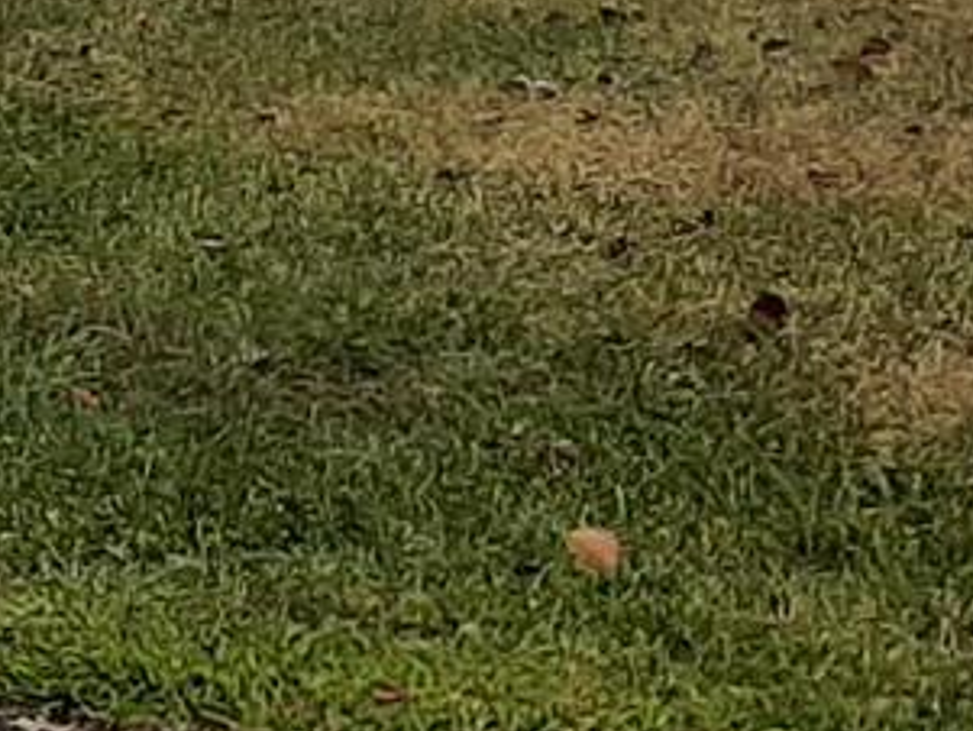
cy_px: -851
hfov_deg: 10.8
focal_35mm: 177
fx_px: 4977
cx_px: -485
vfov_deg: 7.9
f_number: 1.7
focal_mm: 3.93
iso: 40
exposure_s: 1/1374
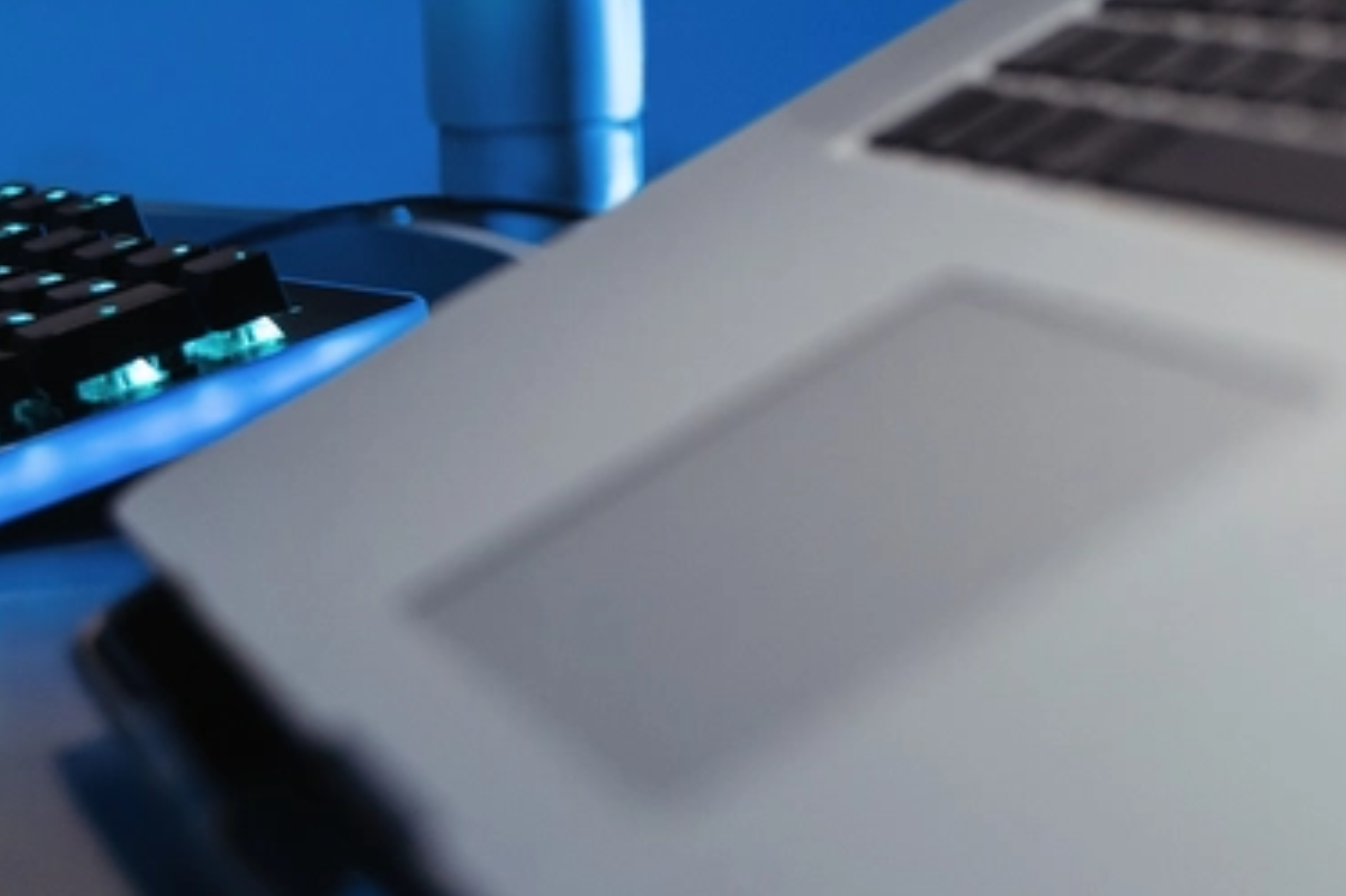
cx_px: 651
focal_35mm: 104
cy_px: -309
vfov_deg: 12.7
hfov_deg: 19.6
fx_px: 3887
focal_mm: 36
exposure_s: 1/50
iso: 1000
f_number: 2.8
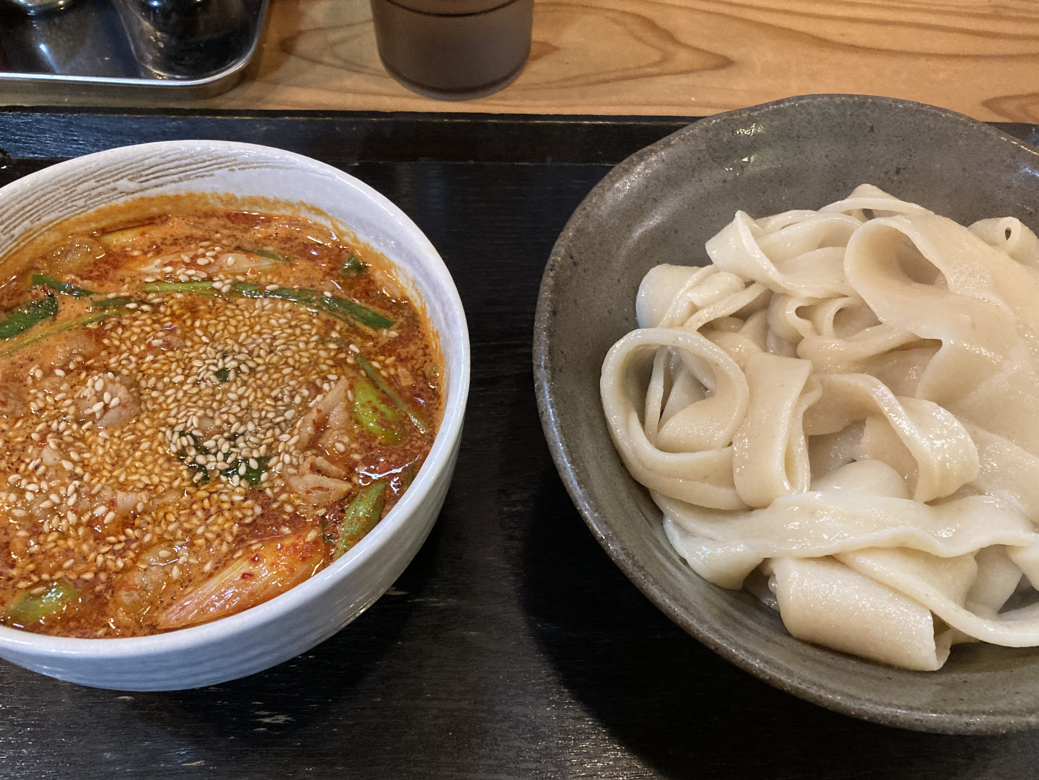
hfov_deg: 53.9
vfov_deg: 41.7
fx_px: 1021
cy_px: 450
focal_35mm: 34
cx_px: 575
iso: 400
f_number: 1.8
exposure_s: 1/25
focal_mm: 3.99
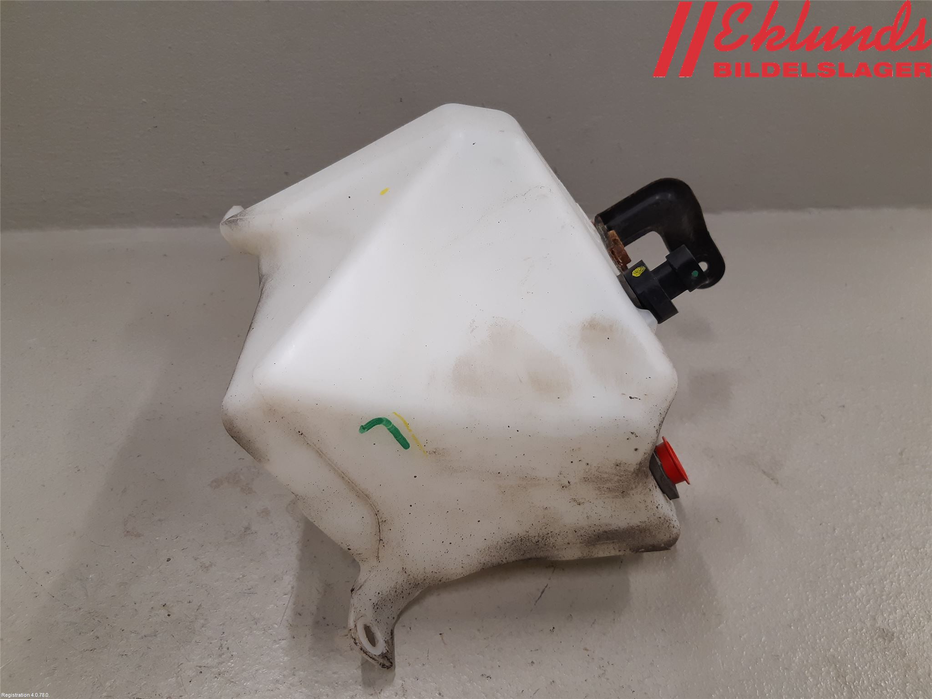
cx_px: 466
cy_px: 350
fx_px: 700
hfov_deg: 67.3
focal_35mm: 26
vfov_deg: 53.1
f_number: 1.7
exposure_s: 1/50
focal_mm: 3.93
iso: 80
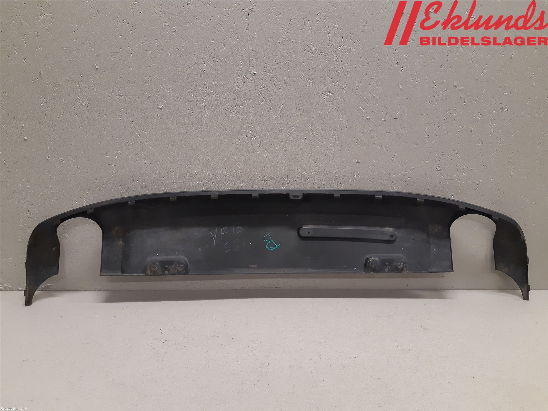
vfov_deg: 53.1
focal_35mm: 26
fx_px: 412
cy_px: 206
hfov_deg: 67.3
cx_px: 274
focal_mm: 3.93
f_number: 1.7
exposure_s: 1/50
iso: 160
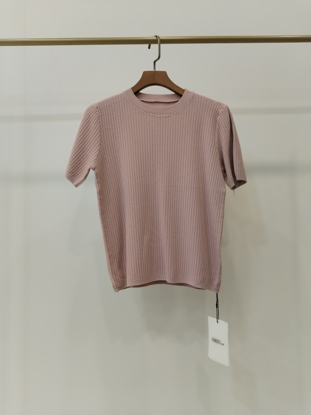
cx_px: 156
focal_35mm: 29
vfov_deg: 61.7
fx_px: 347
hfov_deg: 48.2
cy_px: 208
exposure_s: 1/60
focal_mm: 4.75
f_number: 1.8
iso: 232
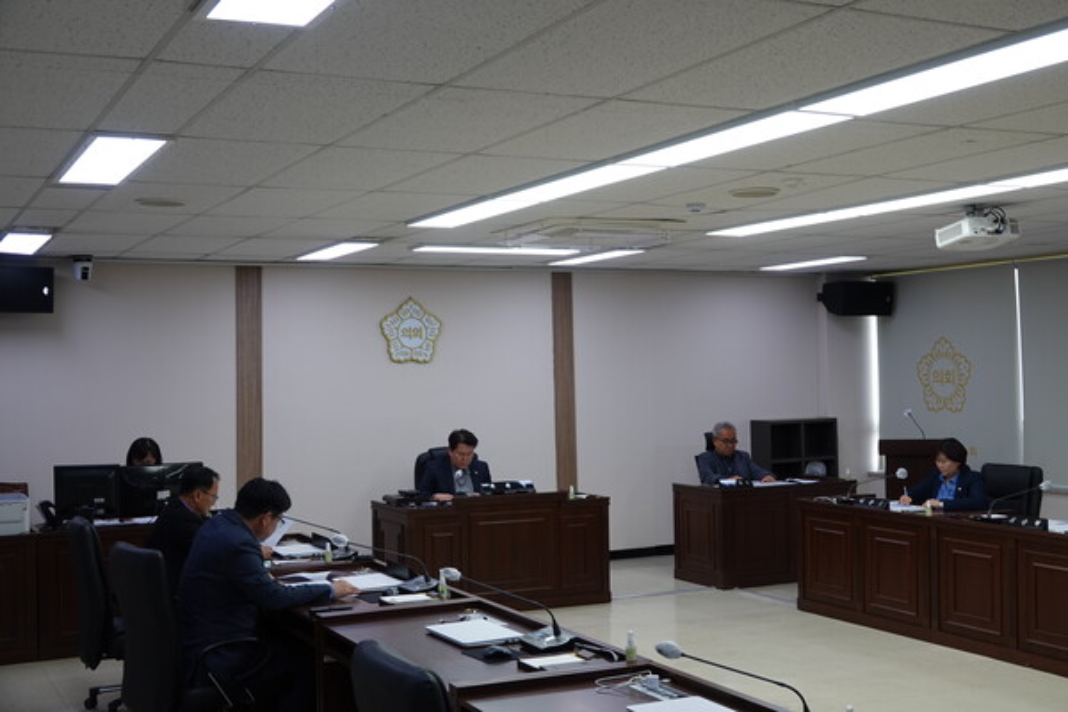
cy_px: 356
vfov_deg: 30.5
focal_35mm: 44
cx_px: 534
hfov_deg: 44.5
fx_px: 1305
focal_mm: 16.31
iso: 125
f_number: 3.2
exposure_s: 1/50
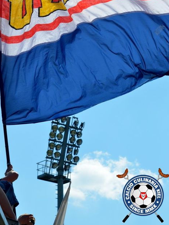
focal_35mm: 139
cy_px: 72
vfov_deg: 14.2
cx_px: 76
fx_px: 905
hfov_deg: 10.7
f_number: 8
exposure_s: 1/2000
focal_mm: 70
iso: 400
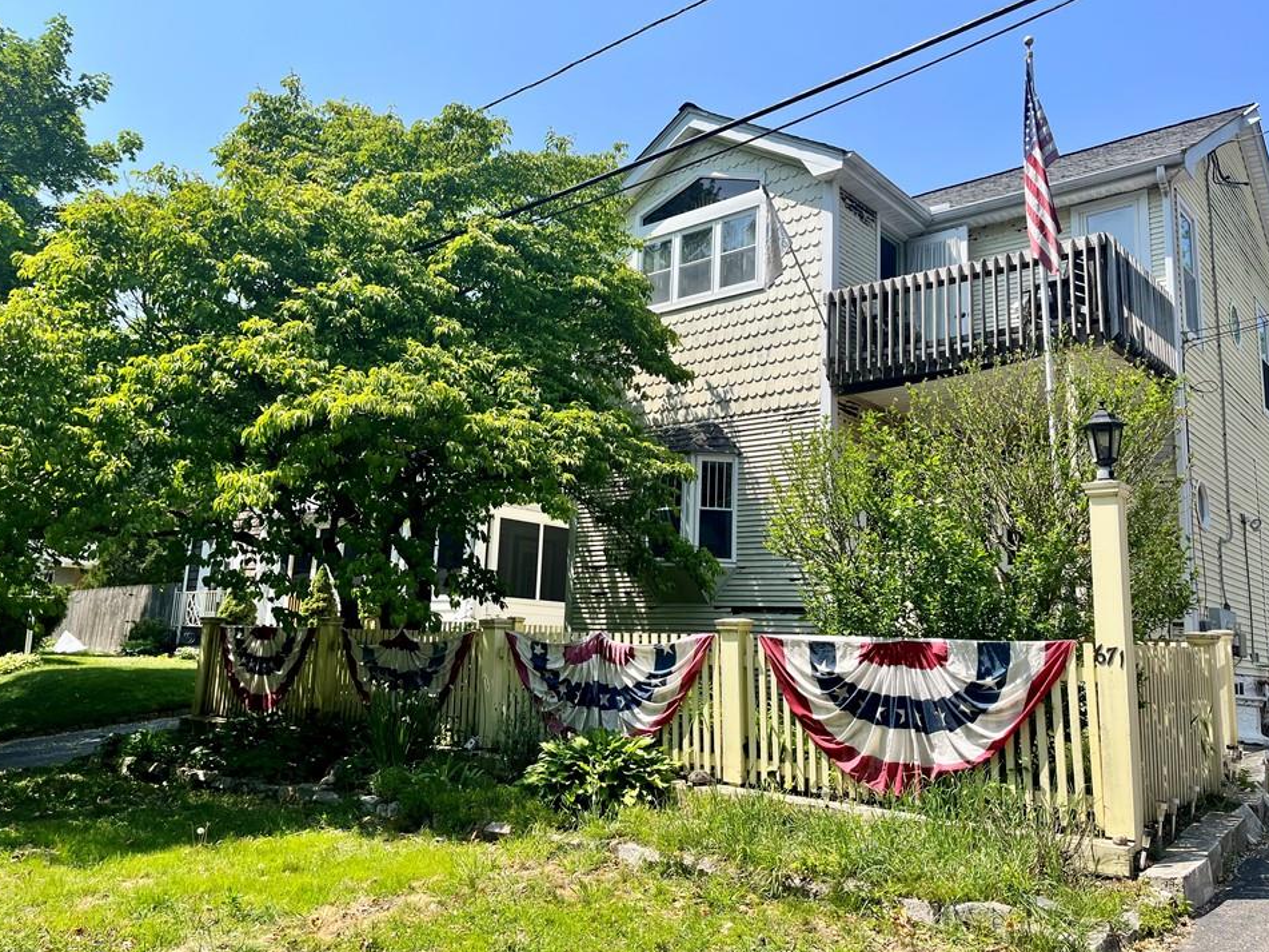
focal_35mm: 28
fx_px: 1026
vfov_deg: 49.7
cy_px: 446
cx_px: 643
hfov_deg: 63.4
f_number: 1.6
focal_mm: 5.1
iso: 50
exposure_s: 1/2463
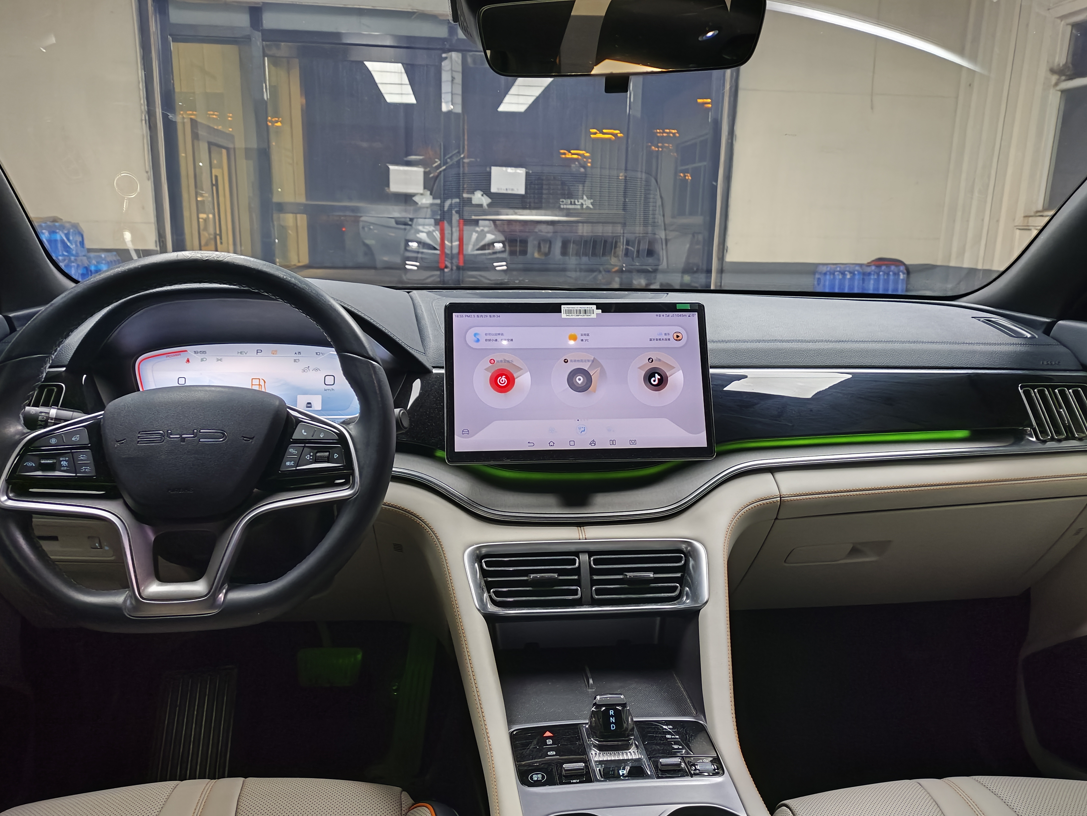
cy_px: 420
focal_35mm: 25
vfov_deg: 54.9
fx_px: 785
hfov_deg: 69.4
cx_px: 550
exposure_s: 1/50
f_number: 1.8
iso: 1006
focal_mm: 4.68
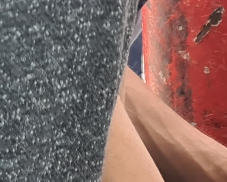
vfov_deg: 8.7
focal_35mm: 177
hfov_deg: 9.8
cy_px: 154
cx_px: 520
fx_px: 1189
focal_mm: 7
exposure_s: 1/100
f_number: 1.8
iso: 64
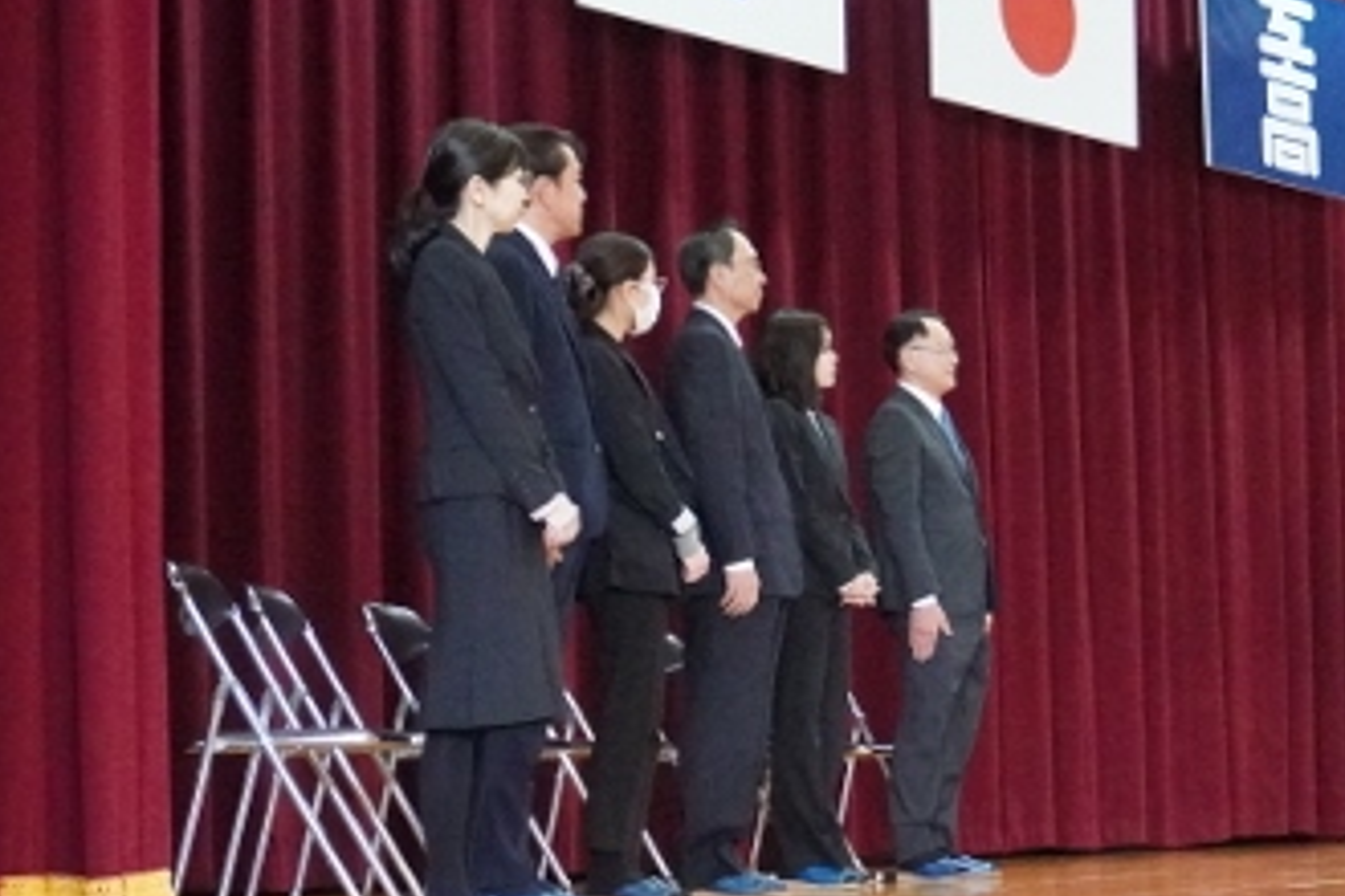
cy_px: 534
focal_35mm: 93
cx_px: 1268
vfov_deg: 14.7
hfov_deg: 21.3
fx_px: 3474
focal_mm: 32
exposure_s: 1/320
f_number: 5.6
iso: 20000
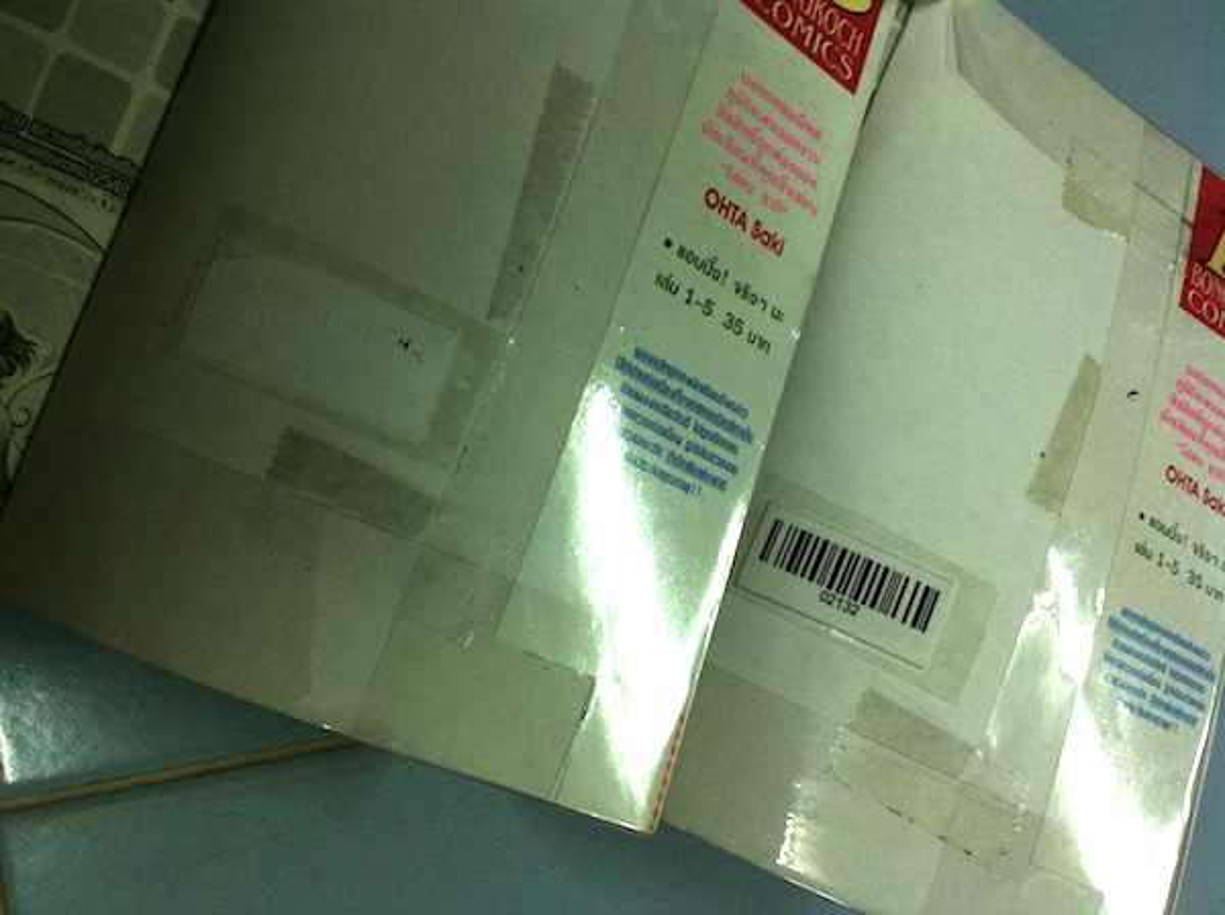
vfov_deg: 40.6
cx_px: 612
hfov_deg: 52.7
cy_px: 458
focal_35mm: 35
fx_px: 1237
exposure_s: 1/17
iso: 160
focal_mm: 3.85
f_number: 2.8
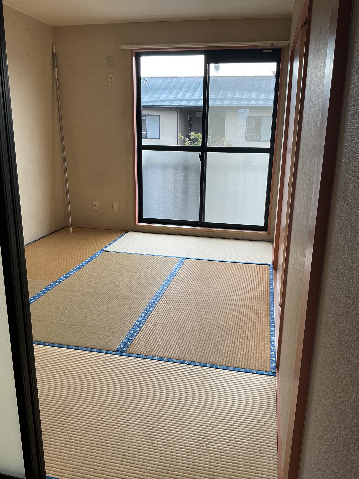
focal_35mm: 29
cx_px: 180
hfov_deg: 48.2
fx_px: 401
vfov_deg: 61.7
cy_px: 240
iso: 25
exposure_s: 1/100
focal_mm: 3
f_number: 1.8
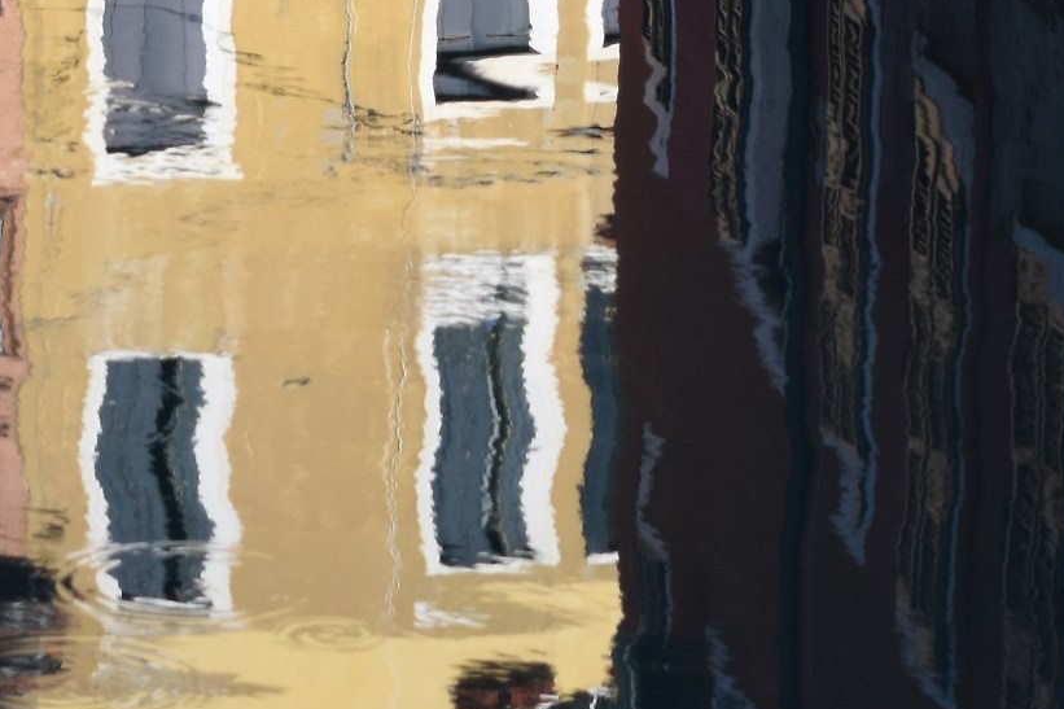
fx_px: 6737
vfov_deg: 6.0
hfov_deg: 9.0
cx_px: 123
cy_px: 75
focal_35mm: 228
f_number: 5.6
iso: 640
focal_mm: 52
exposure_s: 1/1250
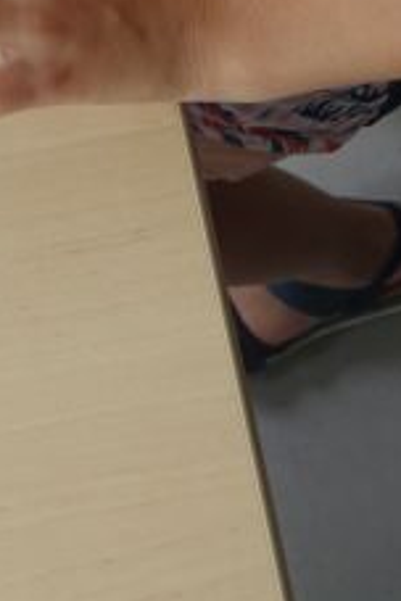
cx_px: -198
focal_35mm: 101
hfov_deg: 12.9
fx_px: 1687
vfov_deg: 16.3
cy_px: -548
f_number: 2.8
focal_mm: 8.8
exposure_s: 1/50
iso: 125
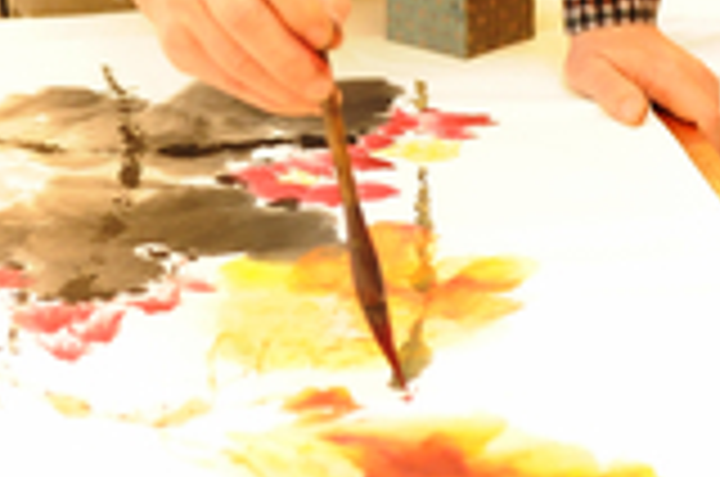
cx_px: 304
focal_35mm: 119
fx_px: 2375
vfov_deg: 11.2
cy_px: -117
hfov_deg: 17.2
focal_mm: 38
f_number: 3.2
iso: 2500
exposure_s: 1/160
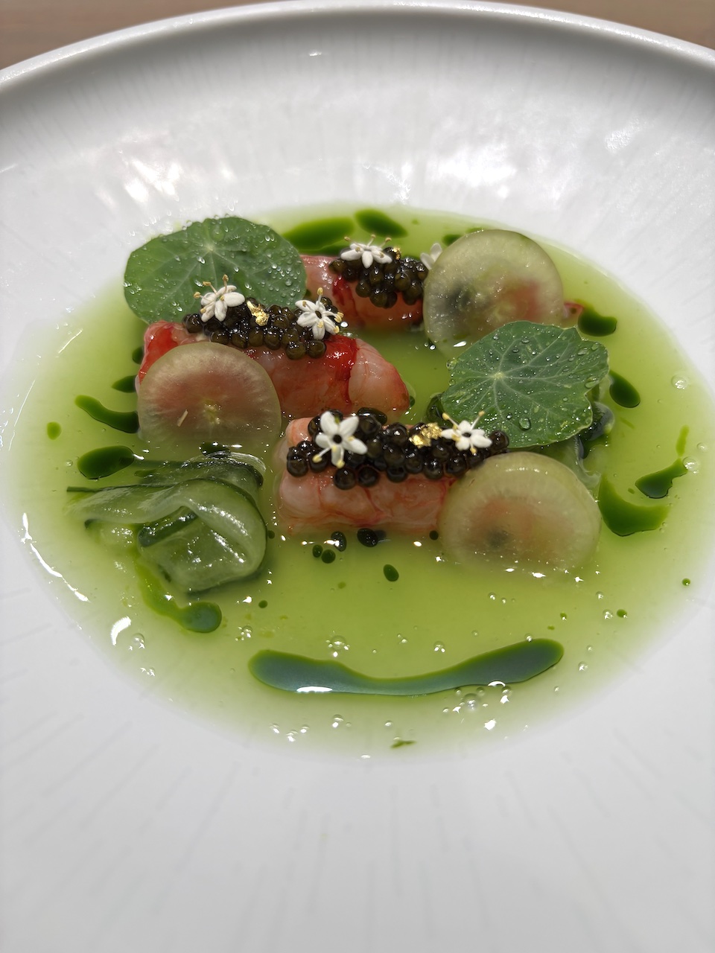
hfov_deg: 53.1
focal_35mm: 26
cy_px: 476
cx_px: 358
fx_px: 716
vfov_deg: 67.3
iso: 80
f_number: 1.6
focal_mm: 5.96
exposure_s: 1/60
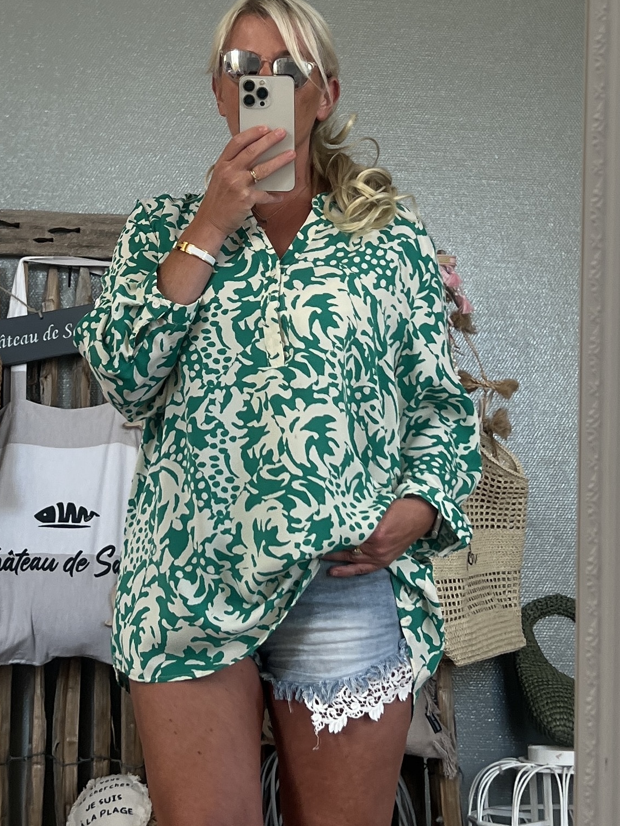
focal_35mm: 29
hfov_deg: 48.2
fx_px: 693
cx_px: 295
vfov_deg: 61.6
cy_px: 395
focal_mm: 5.7
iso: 80
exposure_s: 1/121
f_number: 1.5
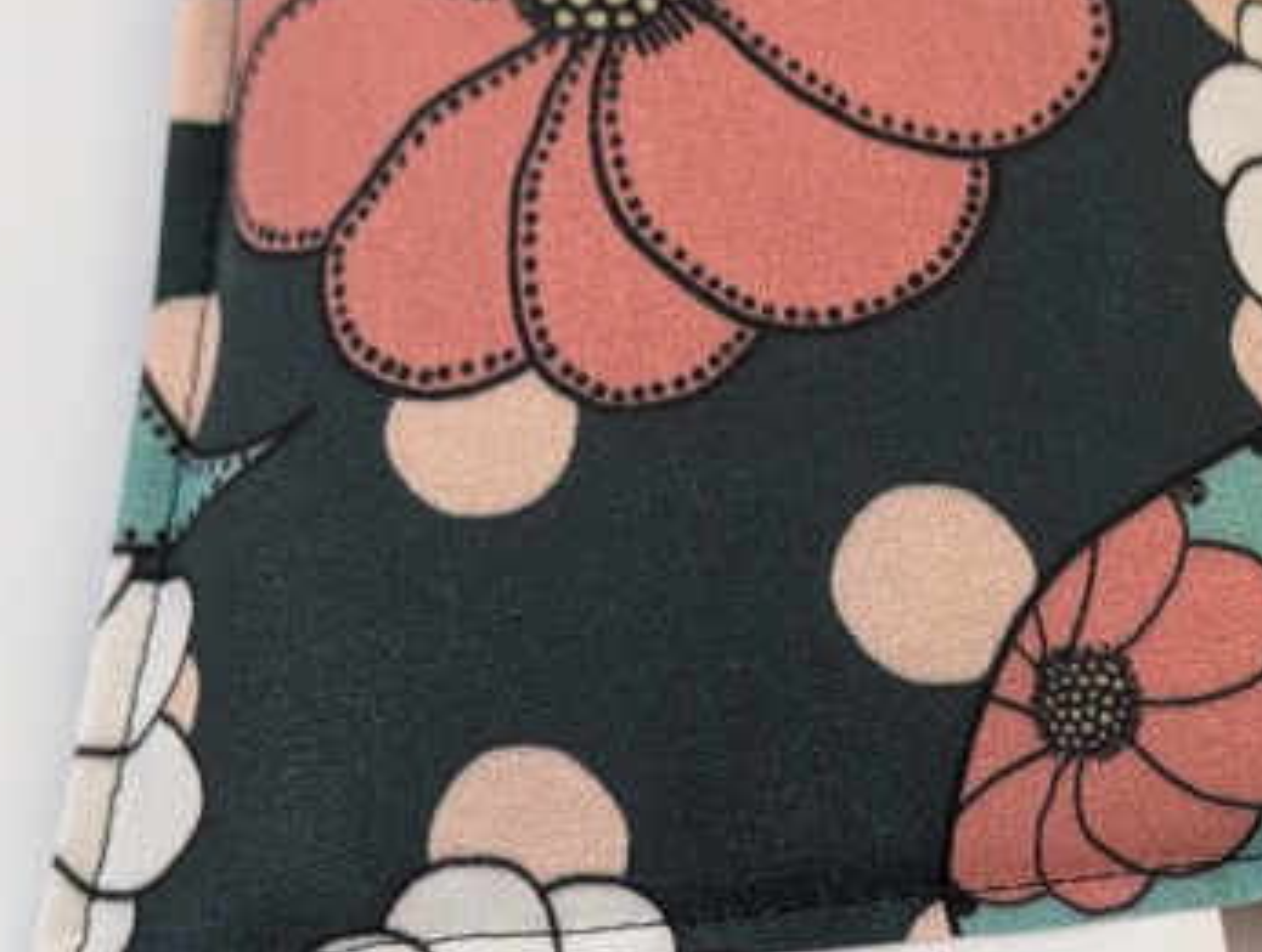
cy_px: 750
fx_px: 3544
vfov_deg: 15.2
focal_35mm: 97
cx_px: 864
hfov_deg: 20.1
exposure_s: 1/120
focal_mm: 6.81
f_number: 1.85
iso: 150
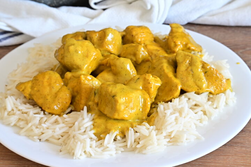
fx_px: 759
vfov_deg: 12.5
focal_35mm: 109
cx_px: 126
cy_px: 84
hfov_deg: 18.8
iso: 200
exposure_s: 1/6
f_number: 11
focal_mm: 73
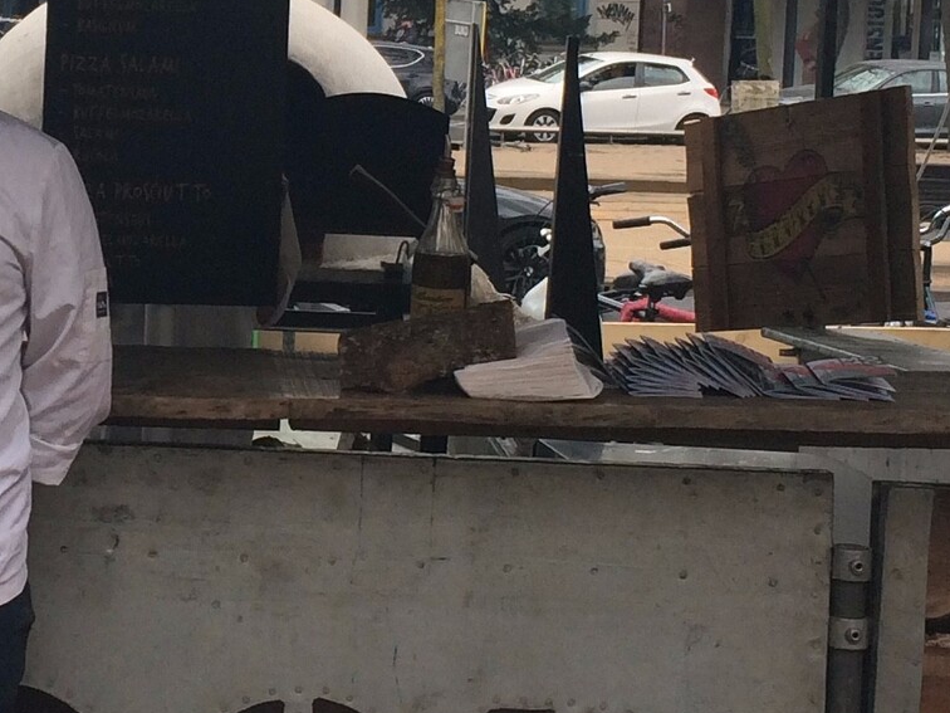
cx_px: 93
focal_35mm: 102
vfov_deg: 14.5
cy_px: 211
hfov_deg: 18.9
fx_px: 2799
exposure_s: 1/451
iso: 32
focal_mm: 4.15
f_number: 2.2
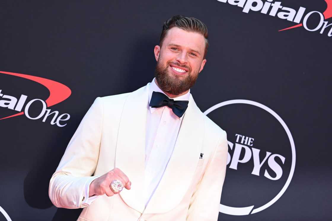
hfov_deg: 17.1
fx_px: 1106
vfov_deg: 11.4
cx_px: 166
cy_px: 110
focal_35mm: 120
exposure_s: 1/1250
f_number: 5
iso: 1250
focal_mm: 120
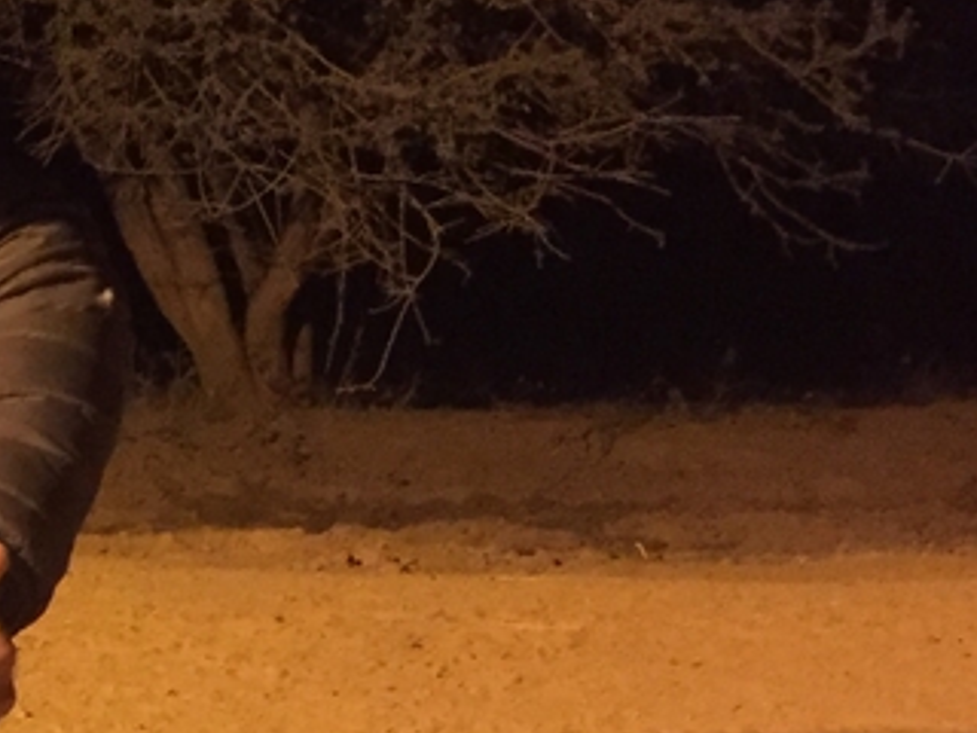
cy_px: 736
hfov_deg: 16.1
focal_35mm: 116
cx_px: -275
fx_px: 3274
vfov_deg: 12.6
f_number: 2.2
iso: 400
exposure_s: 1/17
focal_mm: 4.15
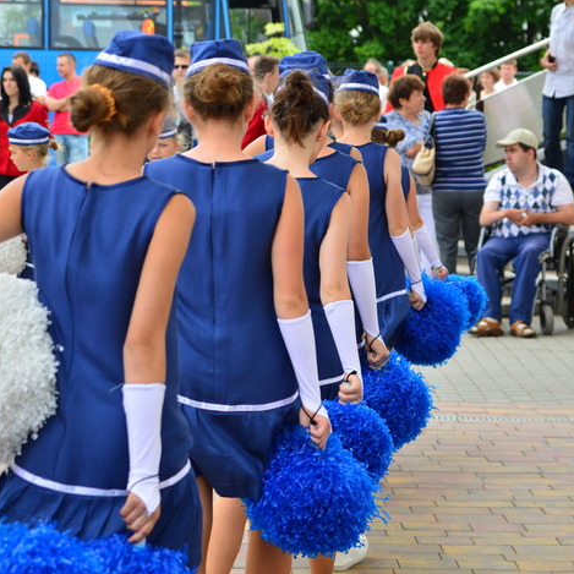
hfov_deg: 12.9
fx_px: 2533
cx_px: 334
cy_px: 286
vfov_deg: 12.9
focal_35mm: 135
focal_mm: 70
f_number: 4.5
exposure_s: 1/320
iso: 160
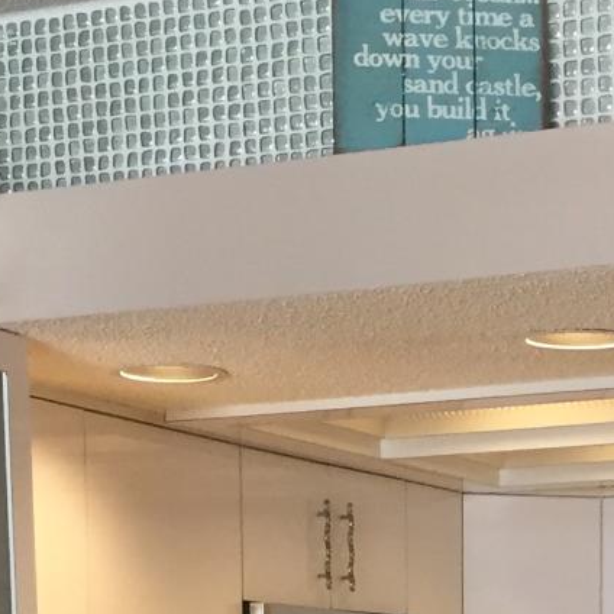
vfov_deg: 12.9
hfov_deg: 14.4
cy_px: 1163
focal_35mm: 121
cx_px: 463
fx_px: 2428
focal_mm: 4.15
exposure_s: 1/30
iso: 32
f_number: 2.2
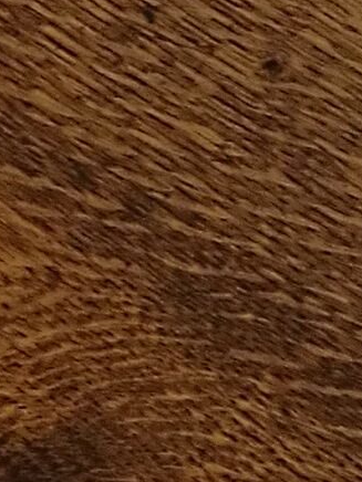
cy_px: 31
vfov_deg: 9.7
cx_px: -162
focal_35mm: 202
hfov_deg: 7.2
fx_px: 2817
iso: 200
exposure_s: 1/50
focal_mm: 4.5
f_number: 2.2
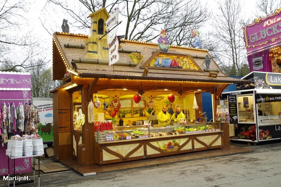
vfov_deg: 40.0
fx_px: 258
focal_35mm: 33
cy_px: 94
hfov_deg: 57.2
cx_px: 140
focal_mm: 22
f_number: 6.3
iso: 800
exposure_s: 1/125
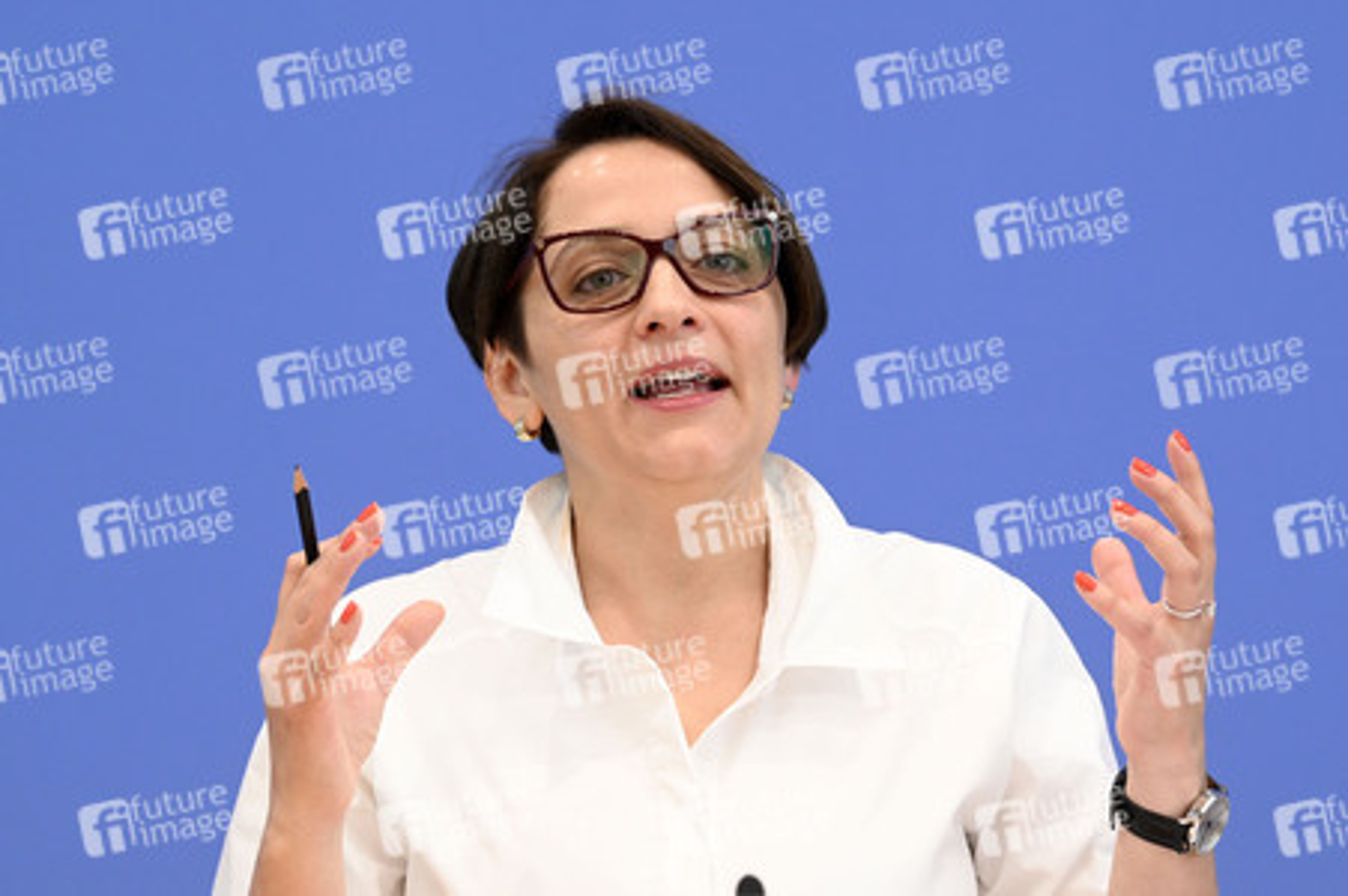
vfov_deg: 11.2
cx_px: 674
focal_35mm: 122
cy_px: 448
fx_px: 4565
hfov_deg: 16.8
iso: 4000
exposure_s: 1/500
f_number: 6.3
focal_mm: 122
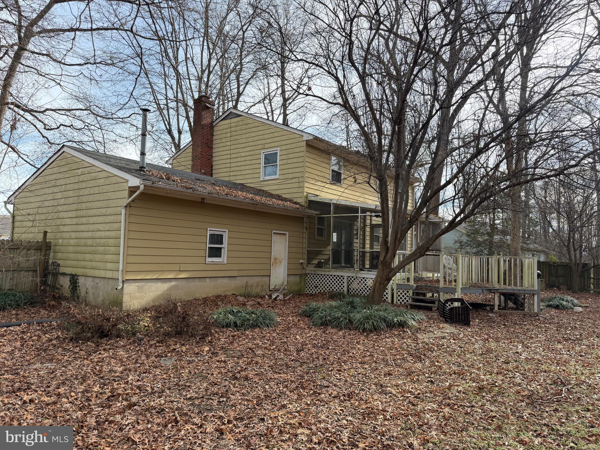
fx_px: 416
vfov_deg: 56.8
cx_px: 300
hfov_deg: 71.6
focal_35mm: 24
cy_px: 225
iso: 100
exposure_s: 1/1192
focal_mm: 6.76
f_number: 1.78
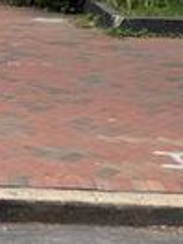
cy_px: -243
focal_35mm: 121
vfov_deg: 13.8
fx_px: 853
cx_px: -201
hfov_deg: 11.0
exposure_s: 1/1046
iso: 100
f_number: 1.78
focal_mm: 6.76
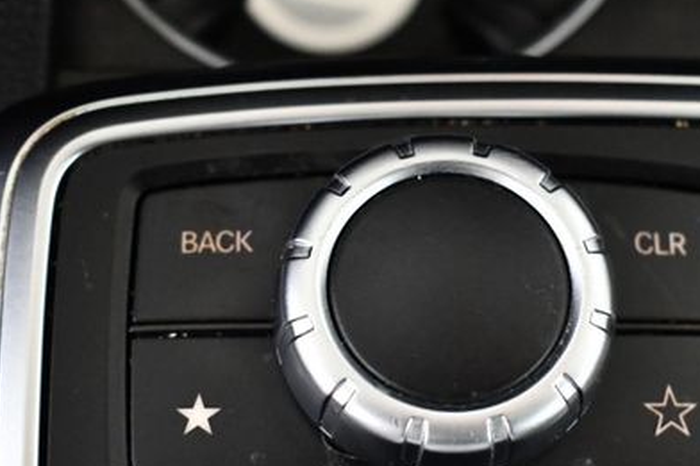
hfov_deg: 23.9
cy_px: 284
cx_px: 396
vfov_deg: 16.0
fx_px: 1652
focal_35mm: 85
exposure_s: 1/100
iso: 3200
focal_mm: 26
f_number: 4
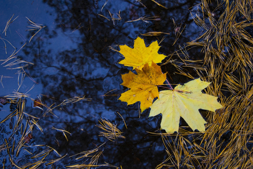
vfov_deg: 23.8
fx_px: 401
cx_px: 126
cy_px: 84
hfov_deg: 35.1
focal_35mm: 57
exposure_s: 1/60
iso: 200
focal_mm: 38
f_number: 5.6
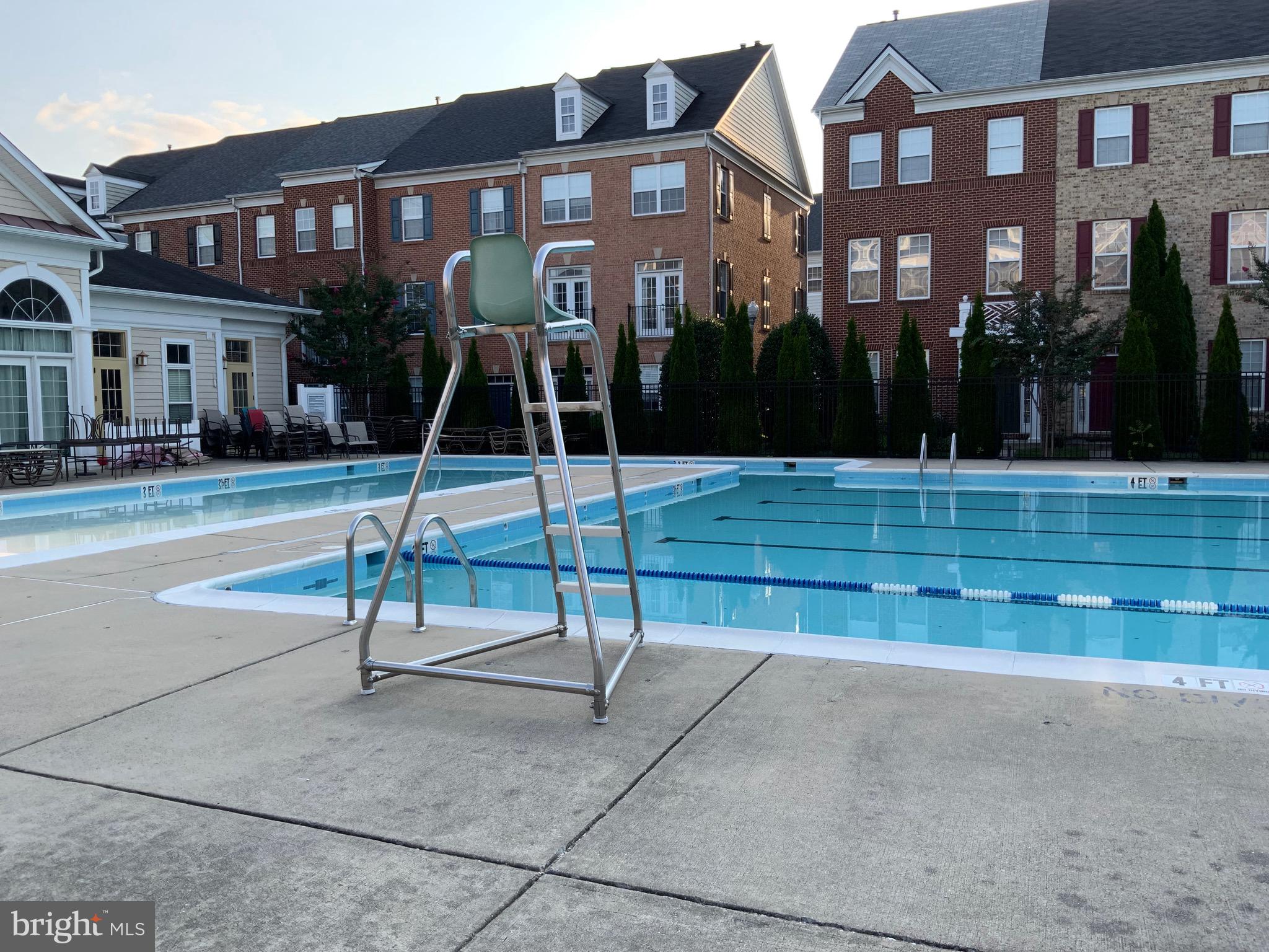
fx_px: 1063
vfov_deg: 48.2
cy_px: 476
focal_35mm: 29
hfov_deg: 61.7
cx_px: 634
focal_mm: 3
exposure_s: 1/394
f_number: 1.8
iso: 16
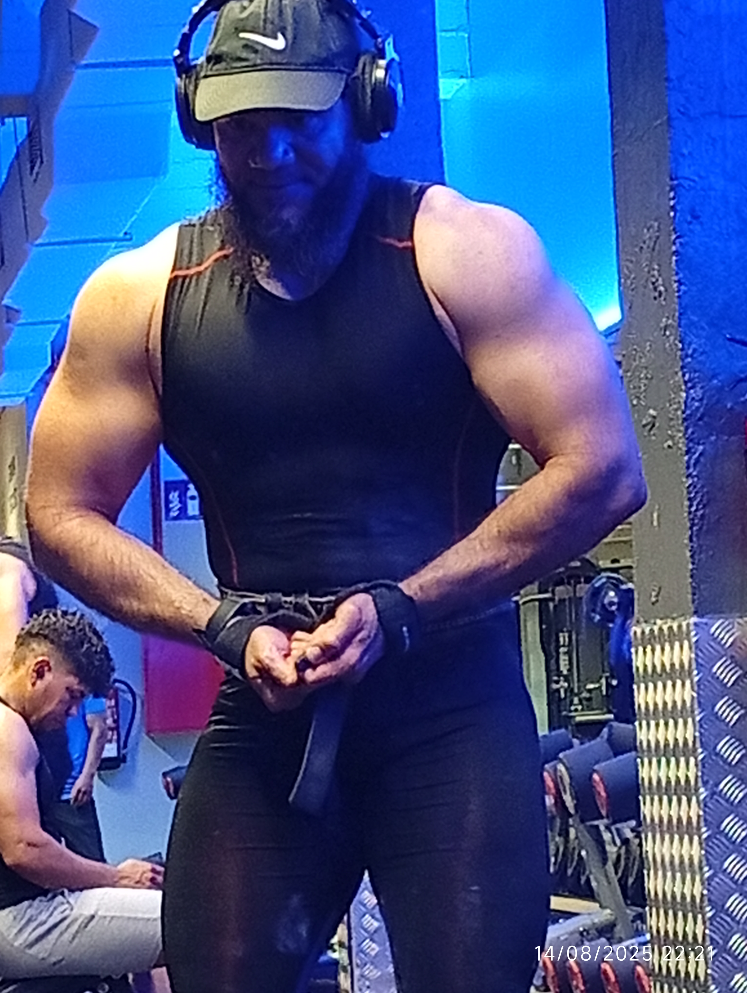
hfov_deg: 10.5
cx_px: 374
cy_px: 496
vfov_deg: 13.9
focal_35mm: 142
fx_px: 4076
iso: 761
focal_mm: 3.98
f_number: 1.8
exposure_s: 1/20
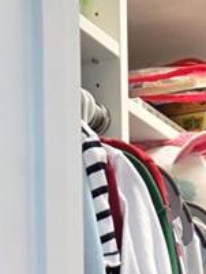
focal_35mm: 137
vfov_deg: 13.2
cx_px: 282
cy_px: 473
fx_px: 1086
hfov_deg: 10.6
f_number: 1.8
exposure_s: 1/120
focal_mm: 5.4
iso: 400
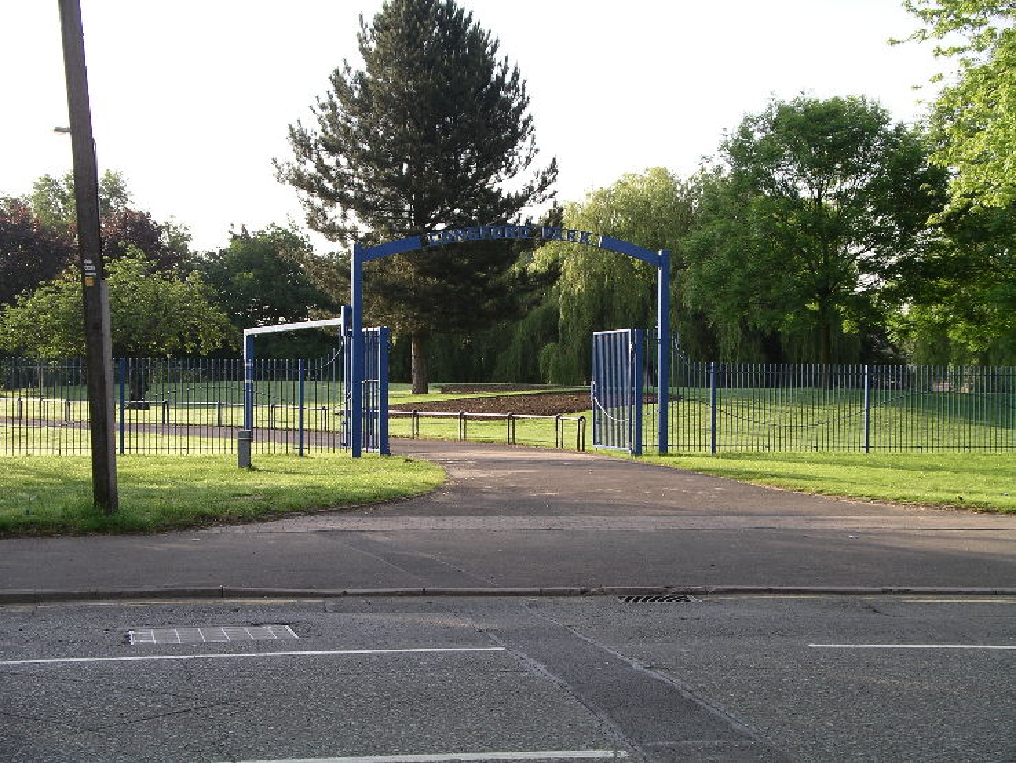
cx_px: 508
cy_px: 382
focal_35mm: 62
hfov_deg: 31.2
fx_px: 1820
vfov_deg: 23.7
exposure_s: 1/275
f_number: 4
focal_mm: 12.8
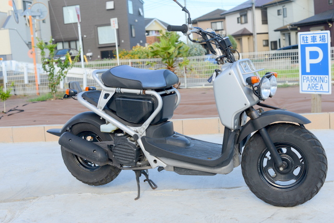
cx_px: 167
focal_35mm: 50
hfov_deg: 39.6
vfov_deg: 27.0
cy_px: 112
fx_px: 464
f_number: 6.3
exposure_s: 1/160
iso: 100
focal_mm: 50
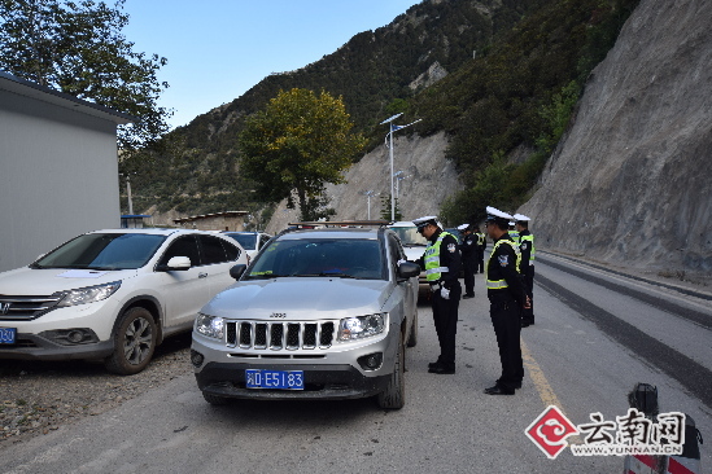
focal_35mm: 27
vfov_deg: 47.9
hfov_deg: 67.4
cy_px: 237
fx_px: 534
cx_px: 356
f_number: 5.6
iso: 100
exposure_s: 1/125
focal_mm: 18
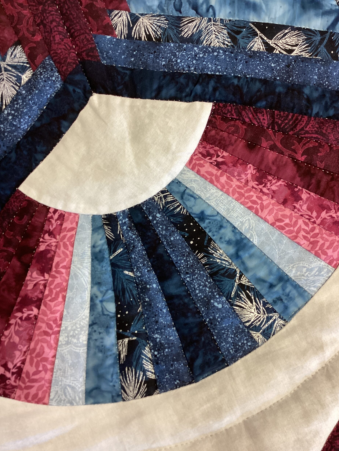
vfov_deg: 56.8
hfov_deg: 44.2
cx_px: 173
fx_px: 418
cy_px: 222
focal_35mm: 32
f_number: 2.4
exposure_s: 1/50
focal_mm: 3.3
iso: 125
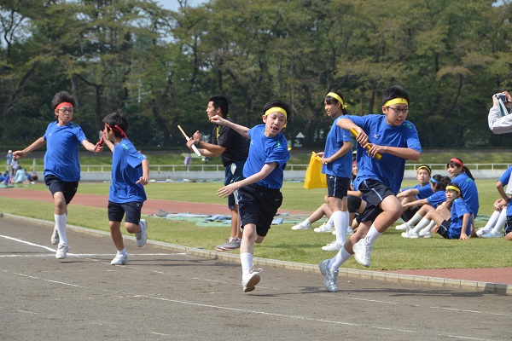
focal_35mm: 142
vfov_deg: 9.6
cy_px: 170
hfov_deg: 14.4
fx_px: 2027
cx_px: 256
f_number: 8
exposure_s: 1/1000
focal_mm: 95
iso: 400
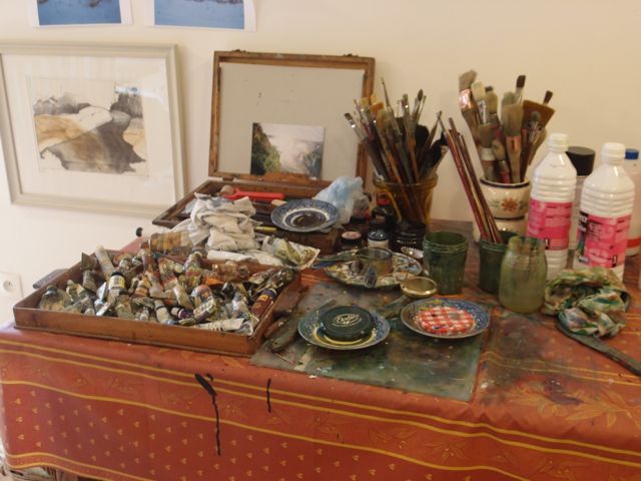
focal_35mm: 38
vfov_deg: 37.7
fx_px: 704
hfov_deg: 49.0
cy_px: 240
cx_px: 320
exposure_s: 1/50
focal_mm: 8.16
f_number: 2
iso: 200
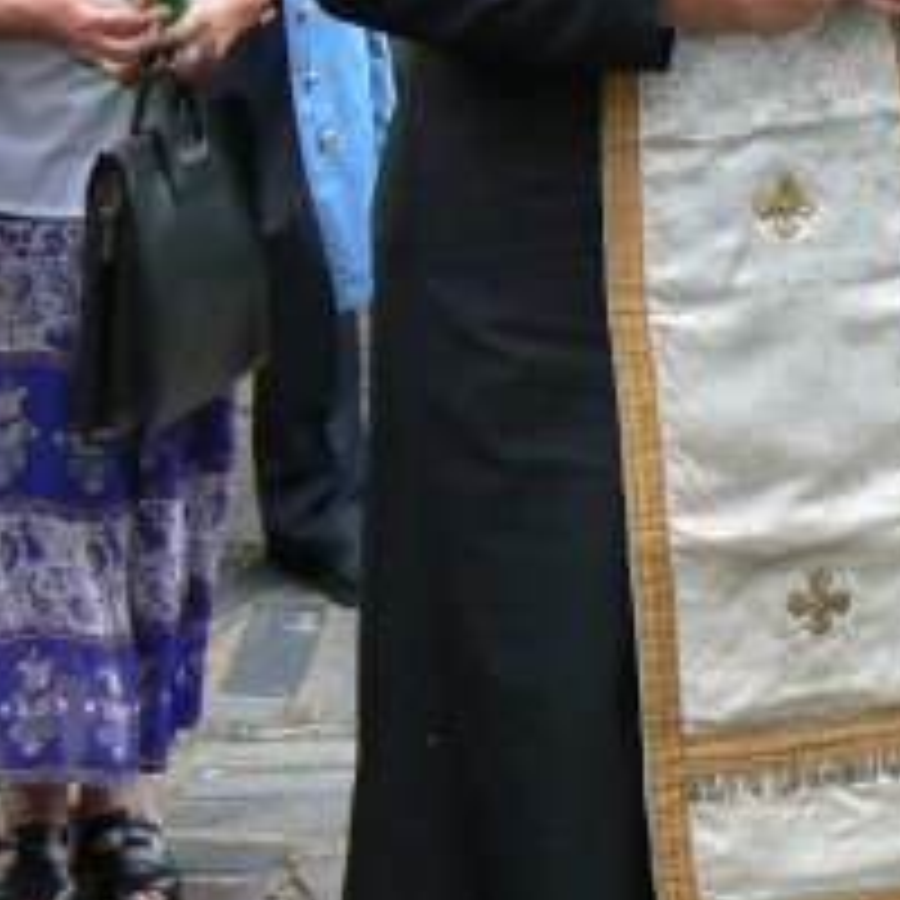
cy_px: -243
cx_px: 356
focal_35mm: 127
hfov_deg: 13.7
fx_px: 3736
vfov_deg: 13.3
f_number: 3.6
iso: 80
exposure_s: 1/60
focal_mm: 6
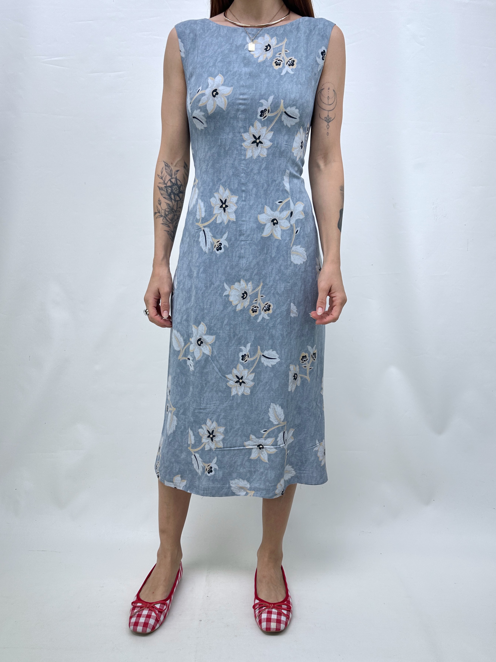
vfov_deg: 71.6
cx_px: 248
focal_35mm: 24
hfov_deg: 56.8
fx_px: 459
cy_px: 331
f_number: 1.78
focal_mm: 6.86
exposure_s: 1/1040
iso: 80
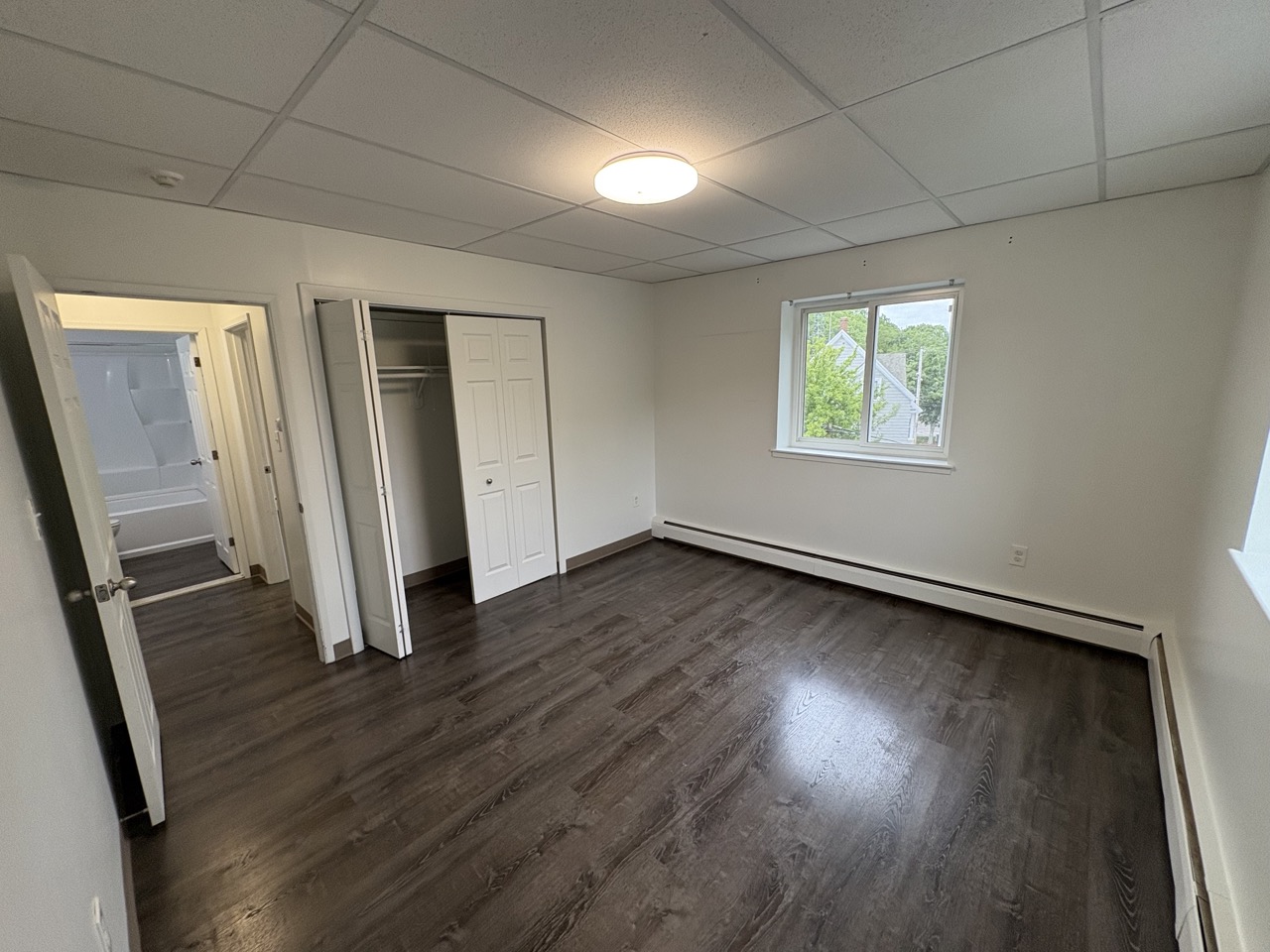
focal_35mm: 14
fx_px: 514
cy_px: 476
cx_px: 635
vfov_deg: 85.7
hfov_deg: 102.1
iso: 125
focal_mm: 2.22
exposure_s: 1/60
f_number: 2.2
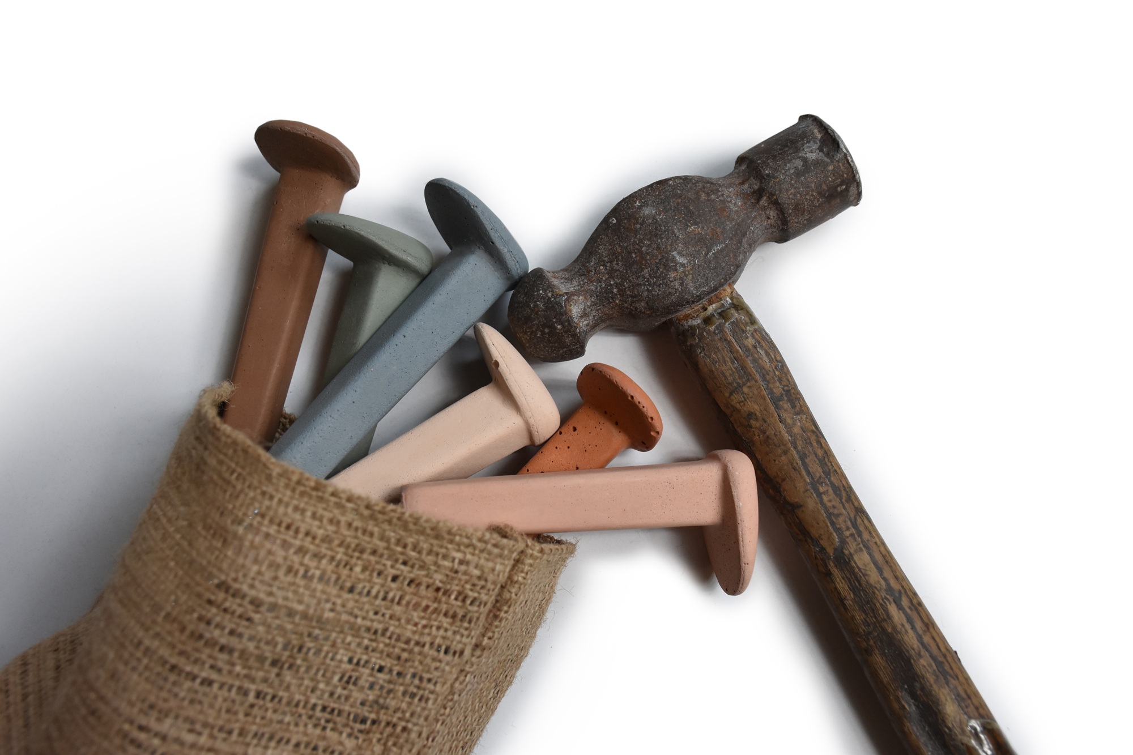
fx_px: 1227
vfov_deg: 34.2
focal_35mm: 39
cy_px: 378
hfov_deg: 49.6
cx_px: 566
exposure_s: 1/125
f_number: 5.6
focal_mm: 26
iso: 800
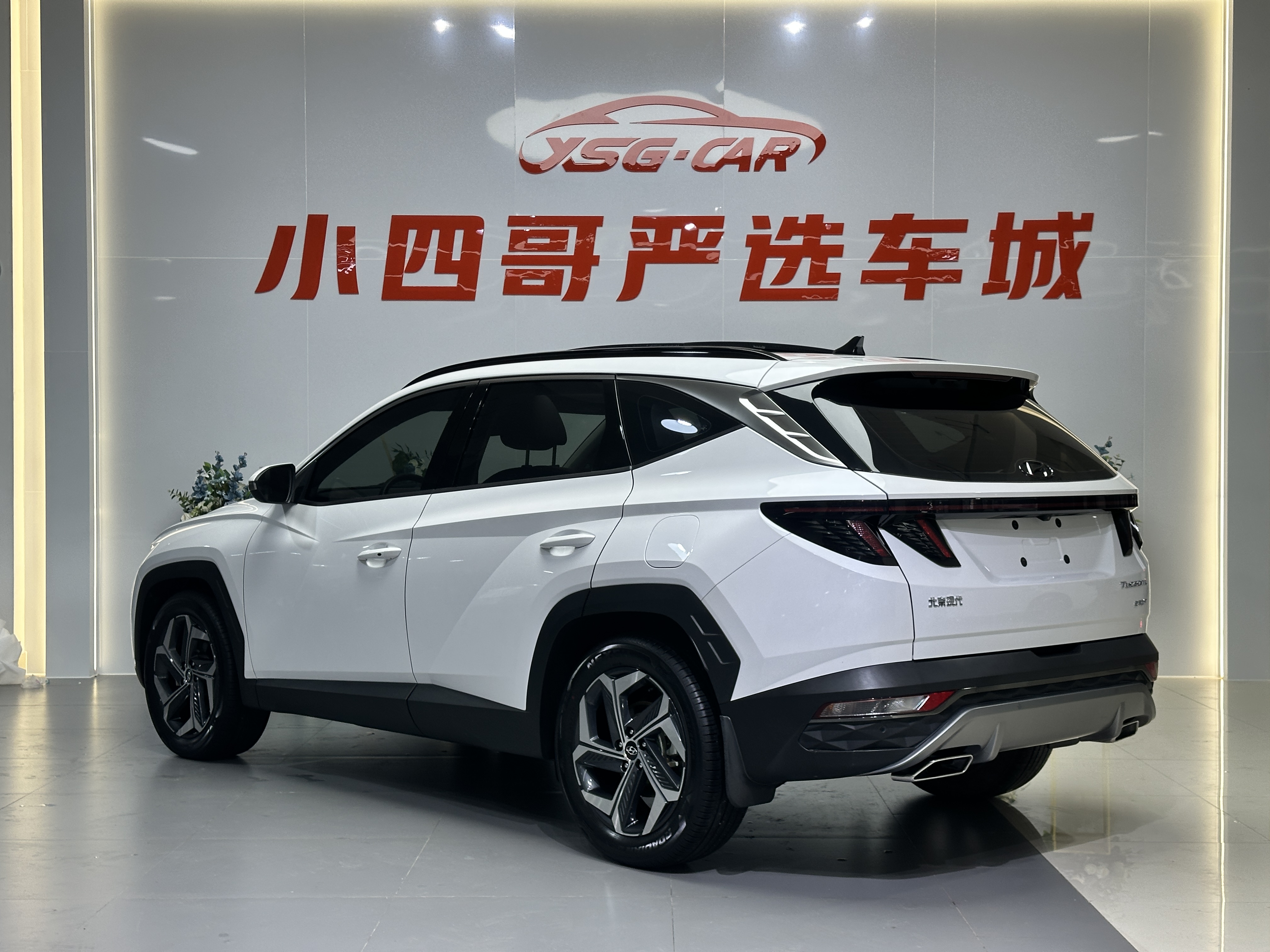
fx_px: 1761
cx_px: 635
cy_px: 476
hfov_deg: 39.7
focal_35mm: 48
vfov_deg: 30.3
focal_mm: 6.86
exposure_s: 1/158
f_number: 1.78
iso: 50
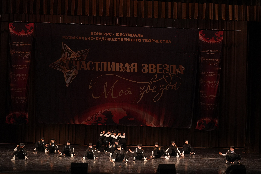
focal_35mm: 72
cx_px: 130
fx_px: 522
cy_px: 87
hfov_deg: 28.1
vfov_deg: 18.9
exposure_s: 1/400
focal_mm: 72
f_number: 2.8
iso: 2000
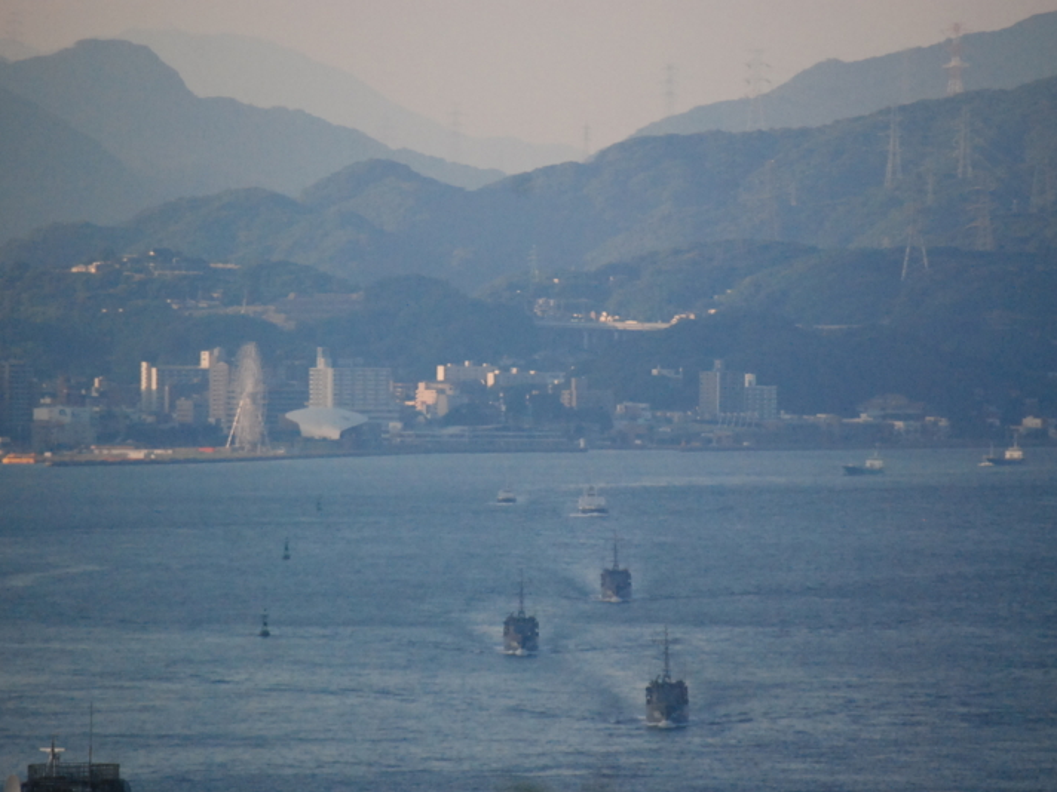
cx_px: 540
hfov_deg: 4.1
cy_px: 396
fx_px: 14871
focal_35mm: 487
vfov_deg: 3.1
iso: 1600
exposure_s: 1/2500
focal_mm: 300
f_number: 6.3
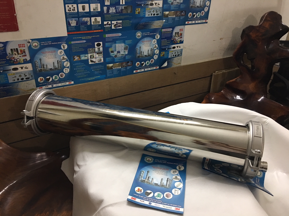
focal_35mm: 29
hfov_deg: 61.7
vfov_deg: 48.2
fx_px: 242
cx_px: 144
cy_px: 108
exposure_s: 1/10
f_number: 2.2
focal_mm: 4.15
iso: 80
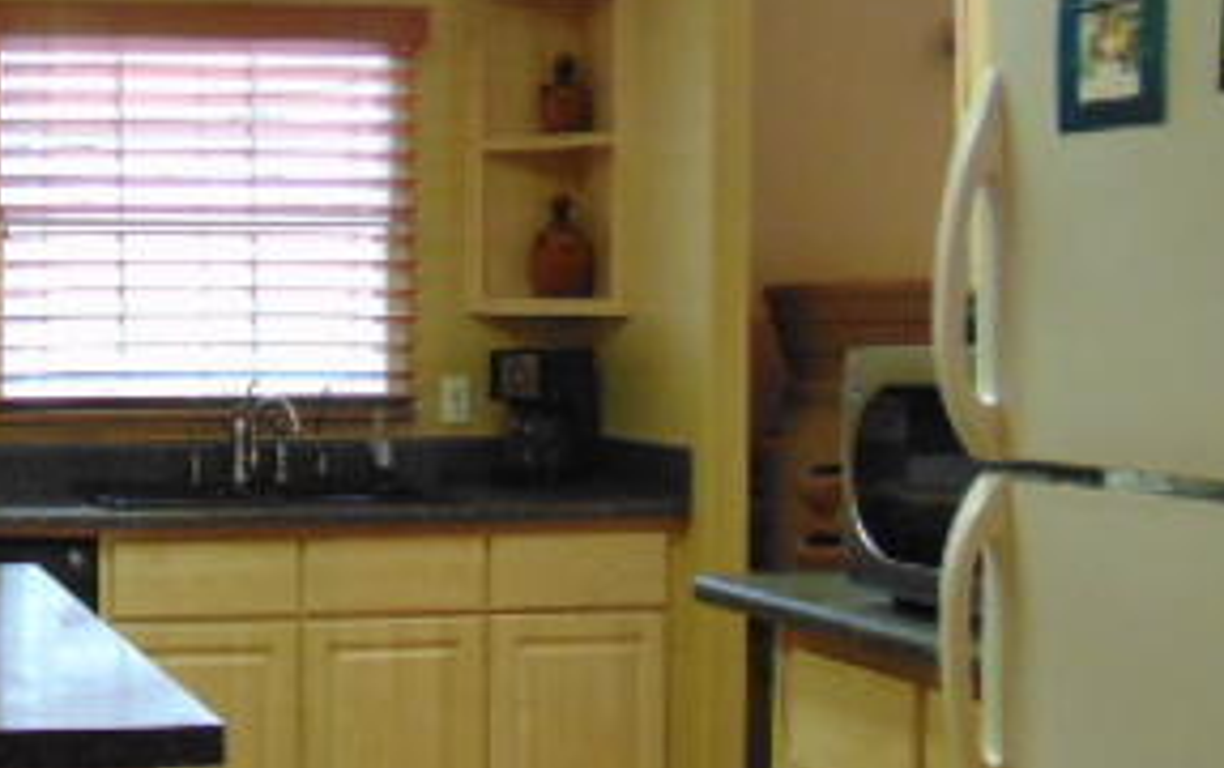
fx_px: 1970
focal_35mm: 59
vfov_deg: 22.0
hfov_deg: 32.2
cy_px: 358
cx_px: 47
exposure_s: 1/30
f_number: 3
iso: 320
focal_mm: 4.5
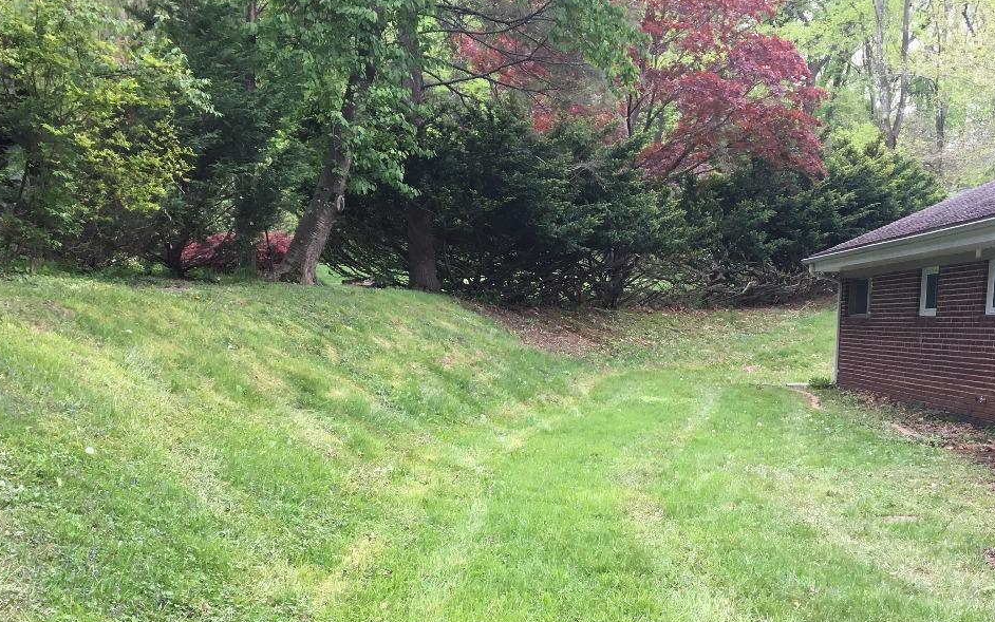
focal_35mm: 47
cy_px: 459
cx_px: 561
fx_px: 1275
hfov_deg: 42.6
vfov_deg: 27.1
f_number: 2.2
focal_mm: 4.15
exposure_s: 1/40
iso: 25
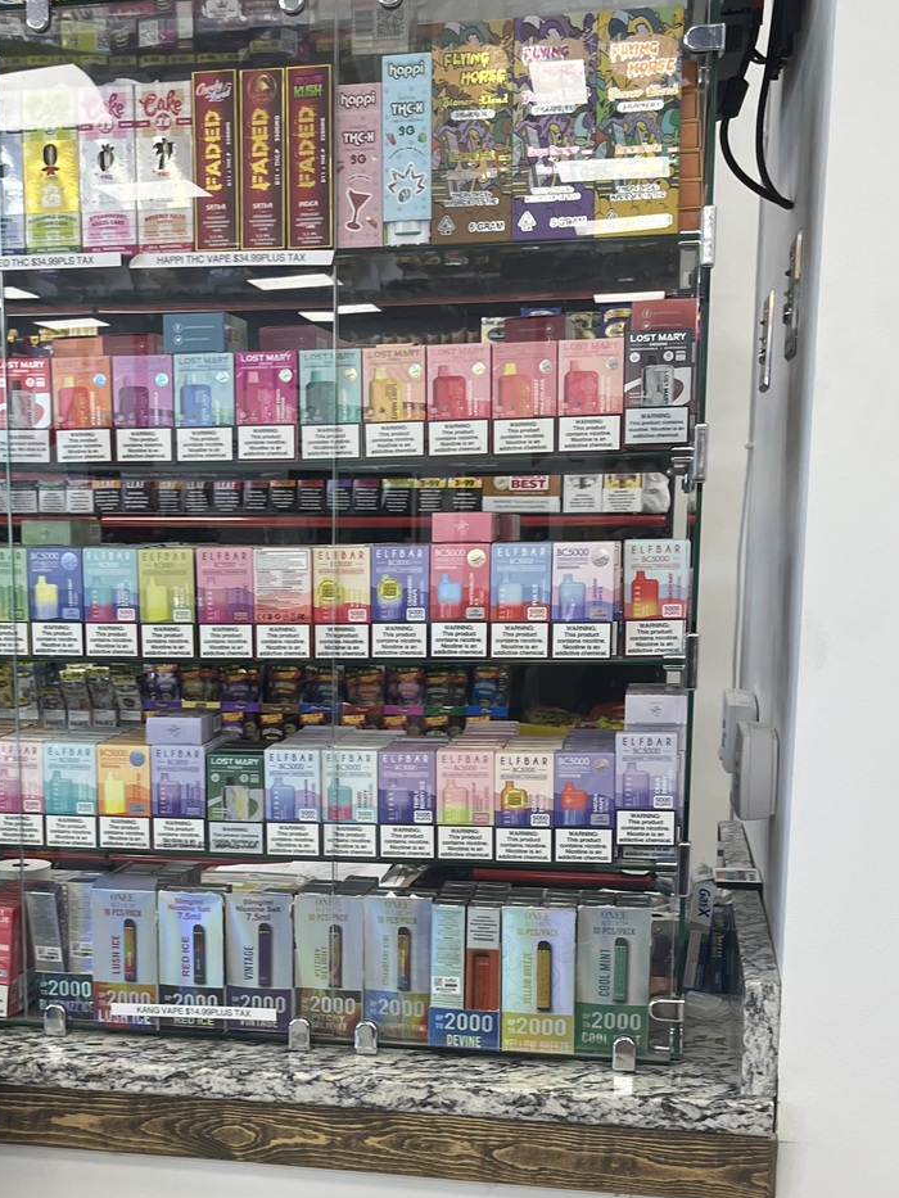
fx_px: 1662
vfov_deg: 39.1
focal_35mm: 48
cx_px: 261
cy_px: 817
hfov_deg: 29.9
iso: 80
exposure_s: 1/120
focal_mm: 5.1
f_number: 1.6
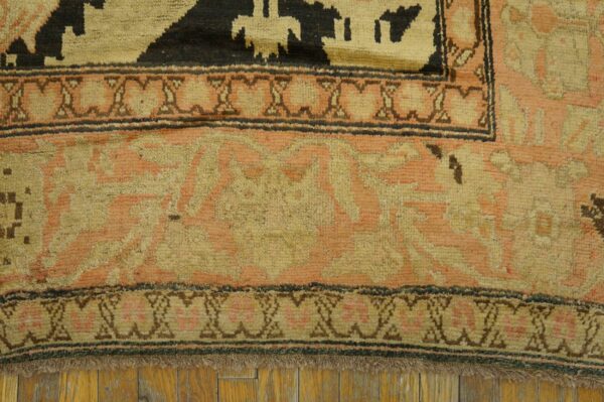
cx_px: 302
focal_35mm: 30
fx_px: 503
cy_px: 201
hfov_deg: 62.0
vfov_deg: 43.5
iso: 2000
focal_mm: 20
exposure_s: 1/160
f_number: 4
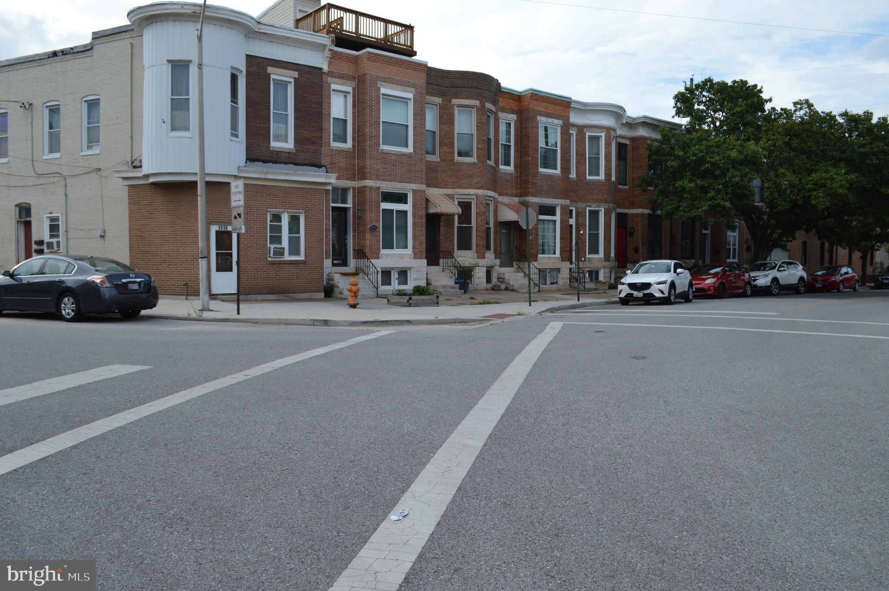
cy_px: 296
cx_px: 444
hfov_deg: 67.4
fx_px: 666
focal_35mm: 27
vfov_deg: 47.8
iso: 100
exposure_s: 1/160
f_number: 6.3
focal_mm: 18
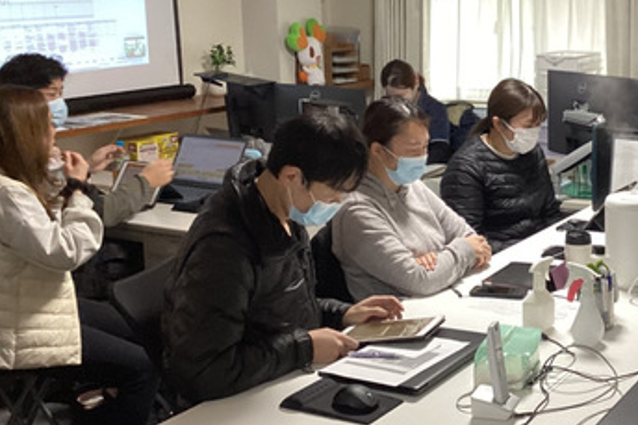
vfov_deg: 22.6
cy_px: 169
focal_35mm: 60
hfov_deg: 32.2
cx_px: 536
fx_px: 1063
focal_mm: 3.3
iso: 160
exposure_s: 1/60
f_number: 2.4
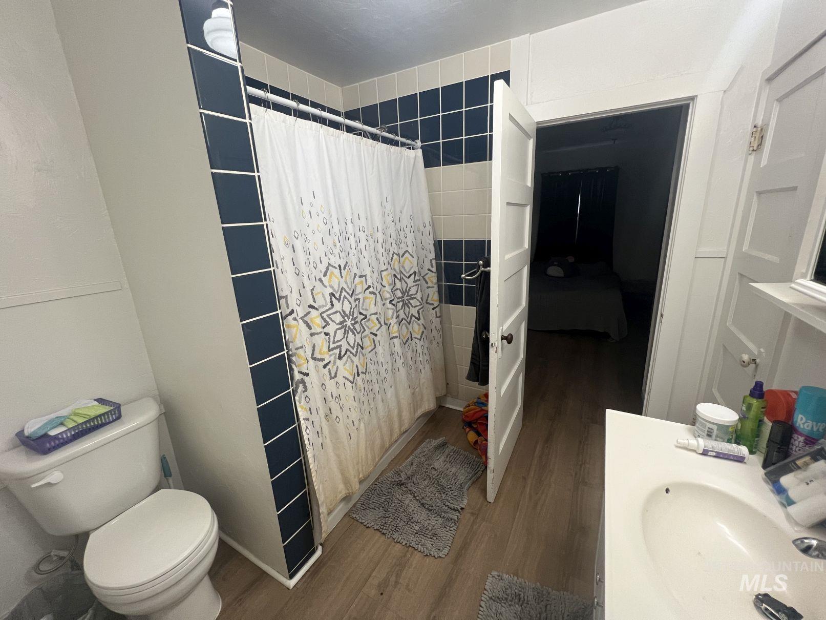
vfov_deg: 89.9
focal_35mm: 13
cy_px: 310
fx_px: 310
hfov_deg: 106.2
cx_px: 413
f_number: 1.8
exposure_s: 1/60
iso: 160
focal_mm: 1.57
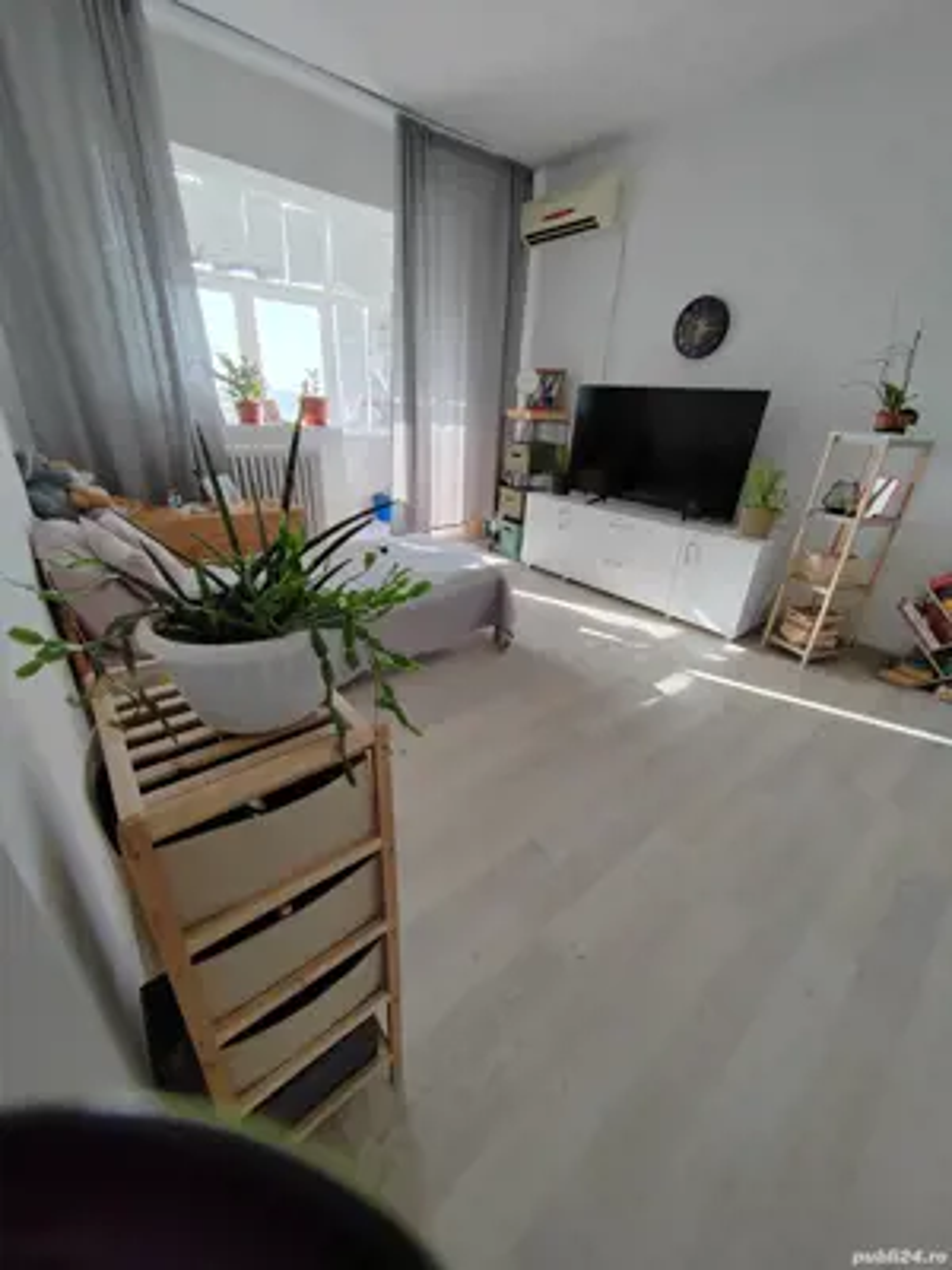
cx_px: 476
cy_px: 635
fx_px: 477
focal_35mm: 13
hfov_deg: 89.9
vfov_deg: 106.2
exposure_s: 1/50
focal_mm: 2.16
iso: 125
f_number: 2.2
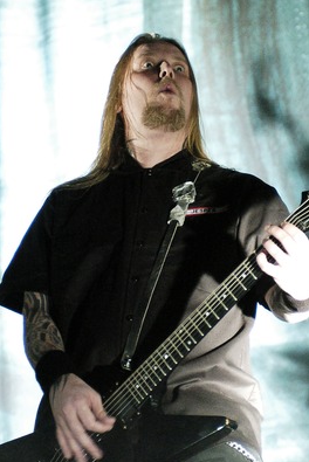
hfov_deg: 16.1
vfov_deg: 23.9
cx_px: 154
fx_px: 1092
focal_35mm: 85
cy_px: 233
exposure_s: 1/125
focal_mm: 56
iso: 1600
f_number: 2.8
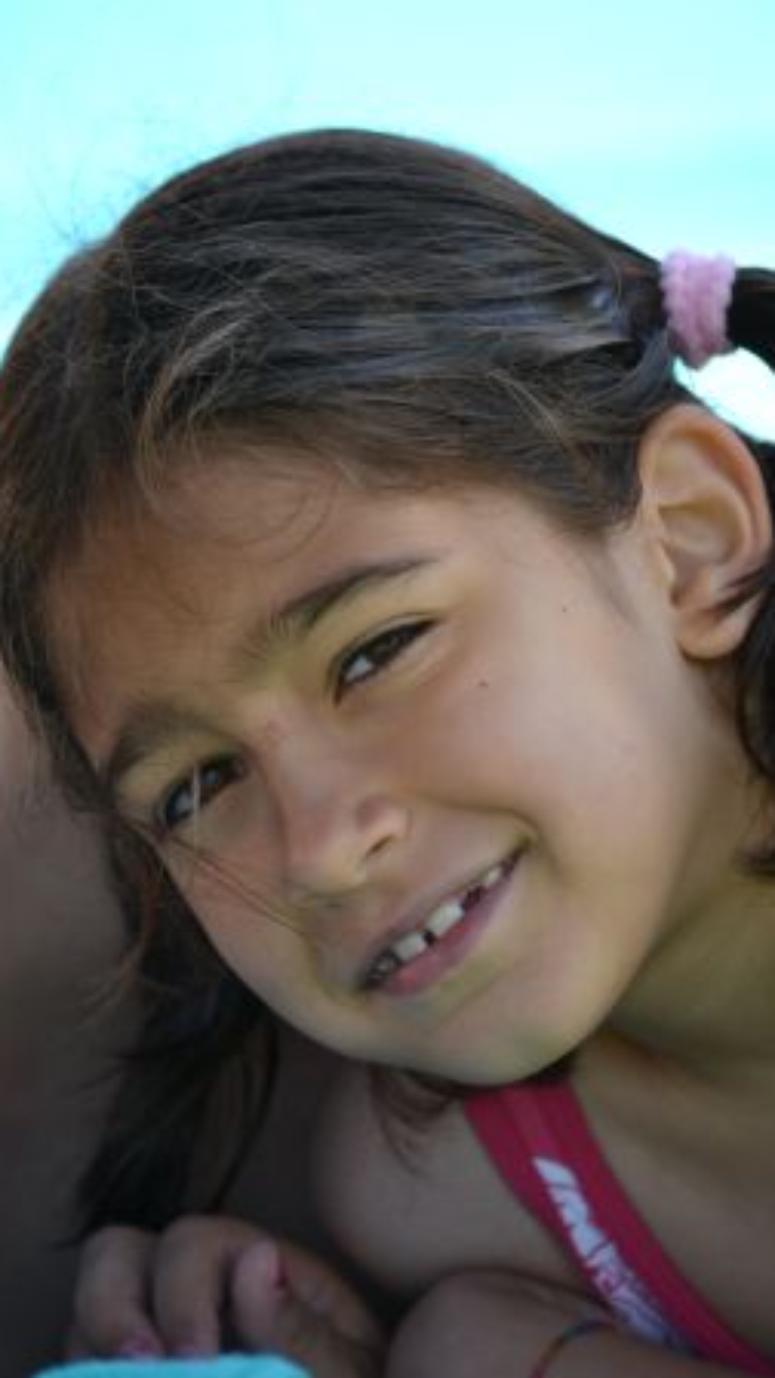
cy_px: 689
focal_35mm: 379
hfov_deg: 3.2
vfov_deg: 5.7
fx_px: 13846
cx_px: 434
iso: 640
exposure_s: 1/500
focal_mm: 240
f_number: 5.3
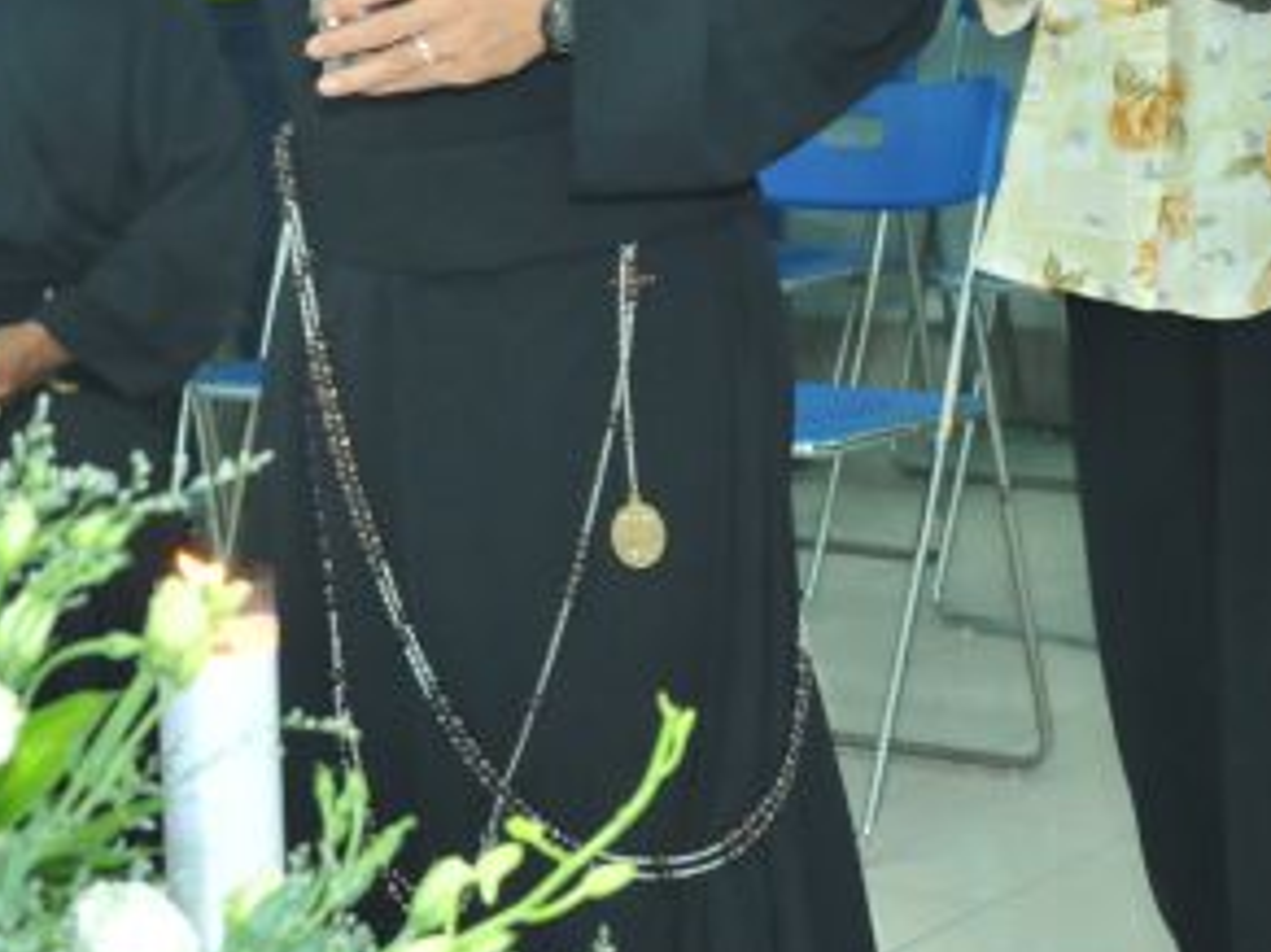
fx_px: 4001
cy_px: 74
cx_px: 39
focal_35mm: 109
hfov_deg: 17.7
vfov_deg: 13.4
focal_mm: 44
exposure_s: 1/60
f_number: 5
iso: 2000
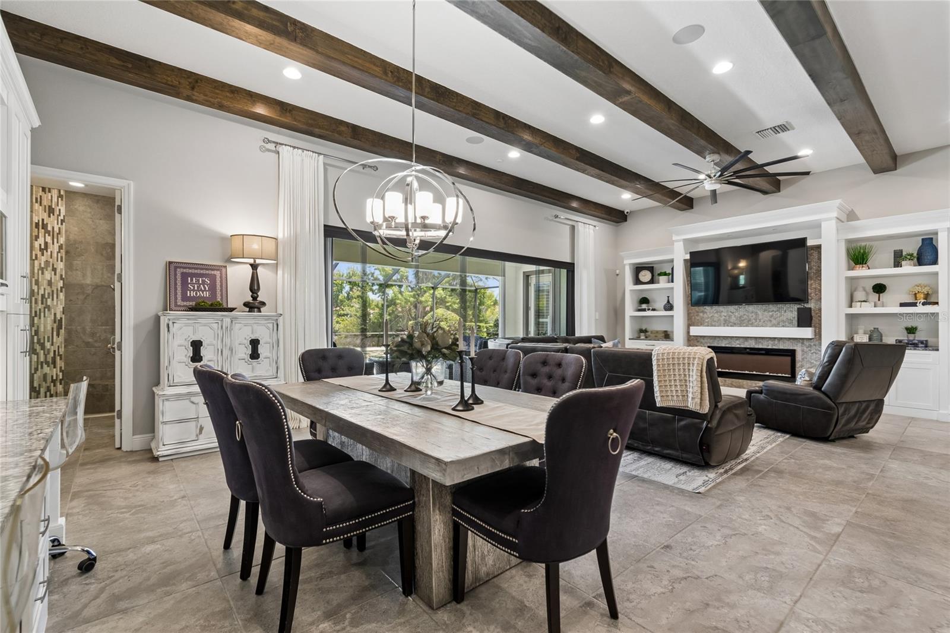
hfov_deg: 100.4
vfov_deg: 77.3
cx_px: 475
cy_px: 316
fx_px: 396
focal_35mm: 15
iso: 100
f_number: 7.1
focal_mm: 10
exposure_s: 1/2.5
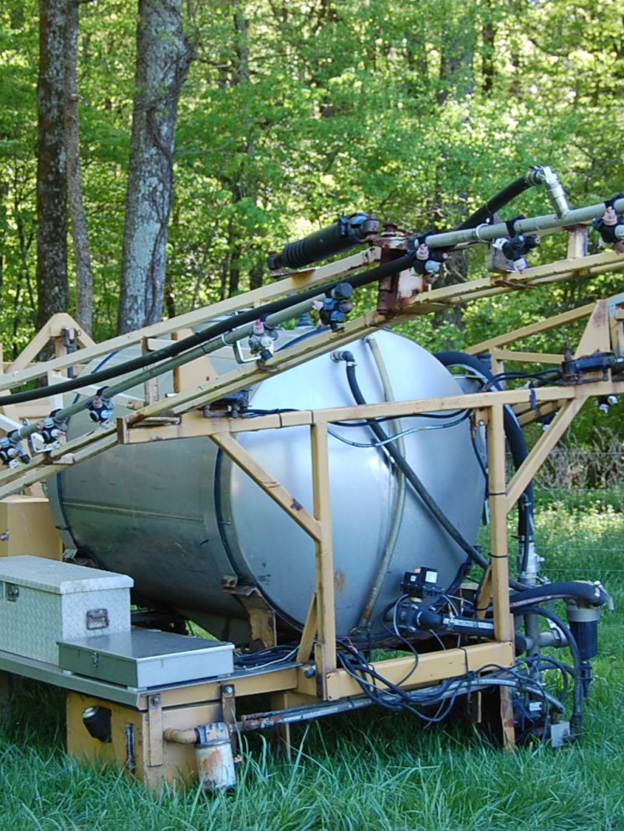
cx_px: 301
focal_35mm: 83
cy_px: 415
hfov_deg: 17.8
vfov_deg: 23.6
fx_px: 1994
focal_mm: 38
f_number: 5
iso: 400
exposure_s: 1/100
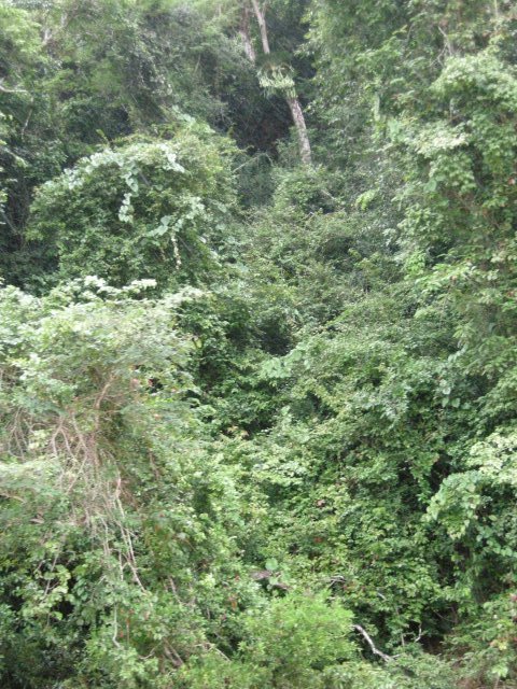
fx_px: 1235
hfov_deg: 23.7
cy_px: 344
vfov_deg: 31.2
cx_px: 258
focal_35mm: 62
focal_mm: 12.9
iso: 606
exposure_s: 1/125
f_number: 3.5
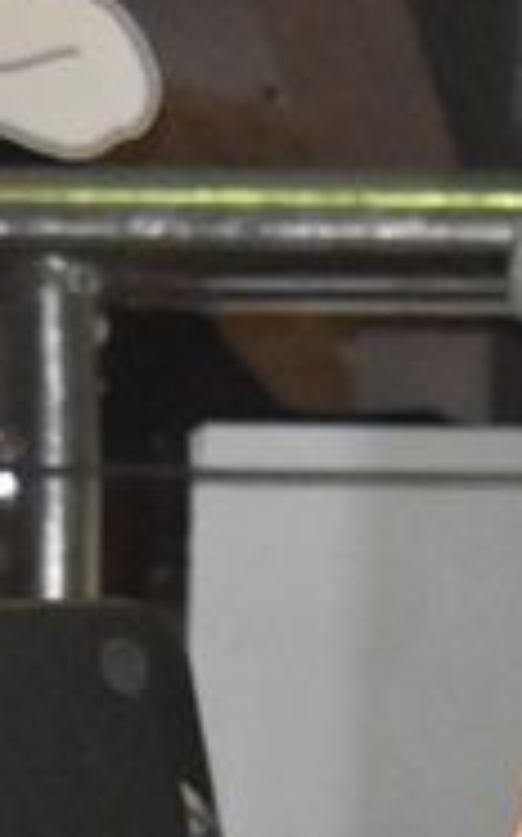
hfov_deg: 2.8
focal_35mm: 463
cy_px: 1469
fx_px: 10551
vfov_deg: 4.5
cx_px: 1256
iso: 6400
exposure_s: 1/100
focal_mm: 55
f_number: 8
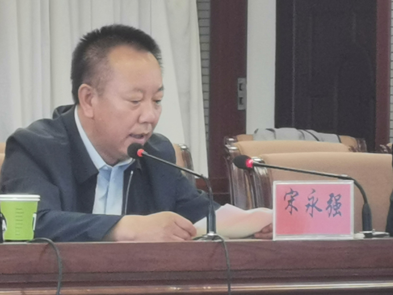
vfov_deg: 3.4
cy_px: 148
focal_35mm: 433
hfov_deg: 4.6
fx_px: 4916
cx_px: 196
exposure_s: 1/50
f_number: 2.4
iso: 80
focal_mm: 7.48
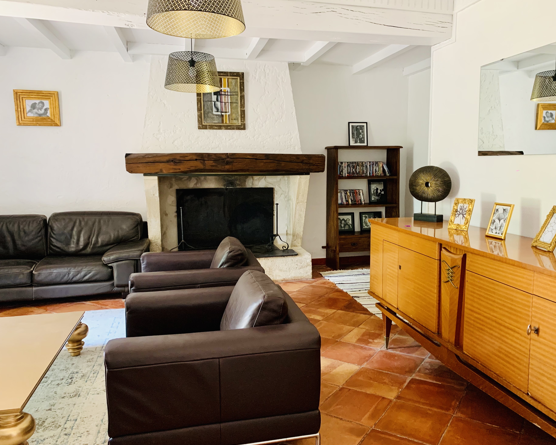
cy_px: 227
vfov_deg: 51.5
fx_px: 461
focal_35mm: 28
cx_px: 304
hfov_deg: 62.1
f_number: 1.8
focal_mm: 4.25
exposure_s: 1/60
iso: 250
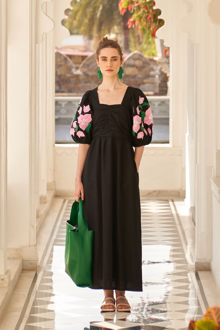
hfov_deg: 13.0
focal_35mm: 105
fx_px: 963
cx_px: 110
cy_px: 165
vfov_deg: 19.5
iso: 50
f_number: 2.8
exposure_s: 1/400
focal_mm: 70
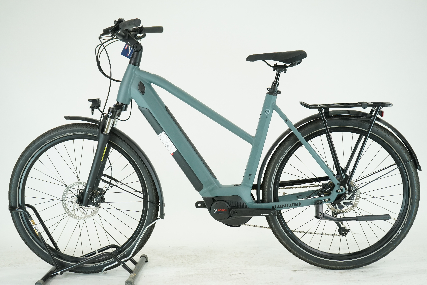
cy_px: 142
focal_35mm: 57
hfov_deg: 35.1
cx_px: 214
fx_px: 676
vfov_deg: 23.8
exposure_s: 1/200
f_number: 5.6
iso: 1600
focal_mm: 57
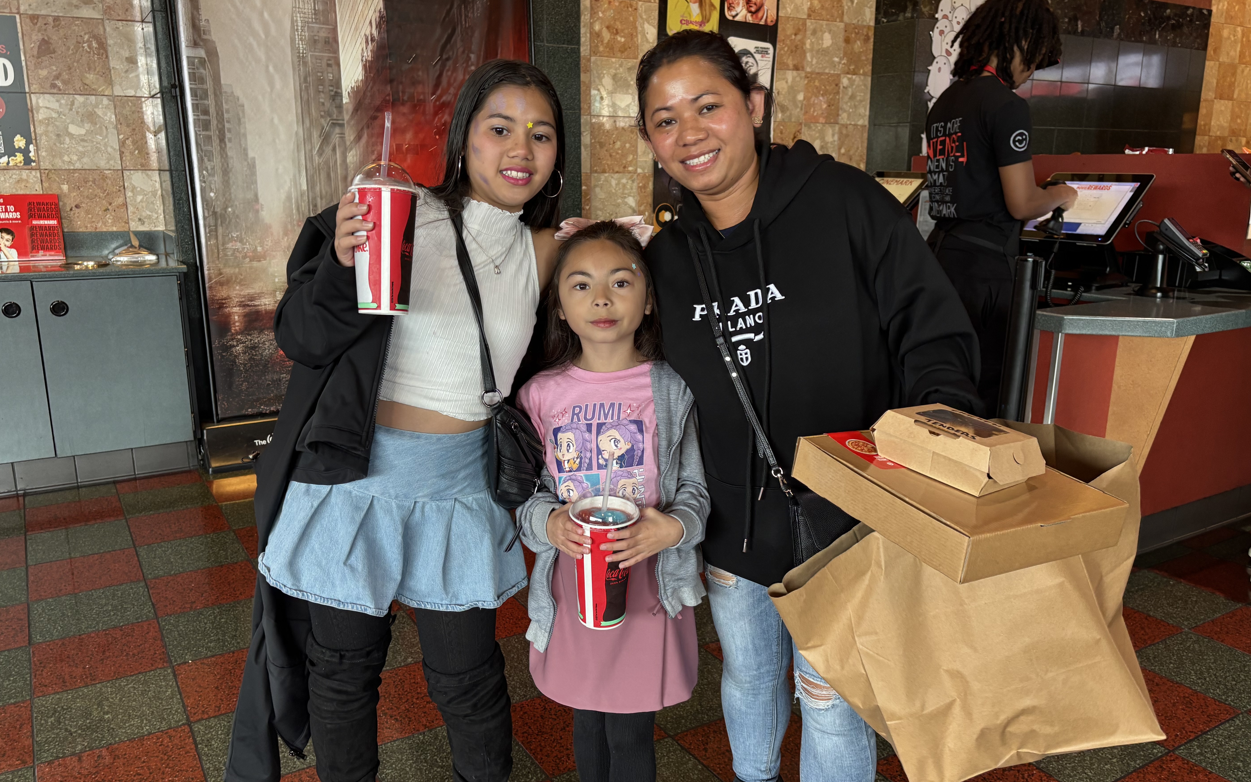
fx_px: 955
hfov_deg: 66.5
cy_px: 395
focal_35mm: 28
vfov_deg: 44.5
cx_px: 623
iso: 160
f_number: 1.6
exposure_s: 1/60
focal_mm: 5.96
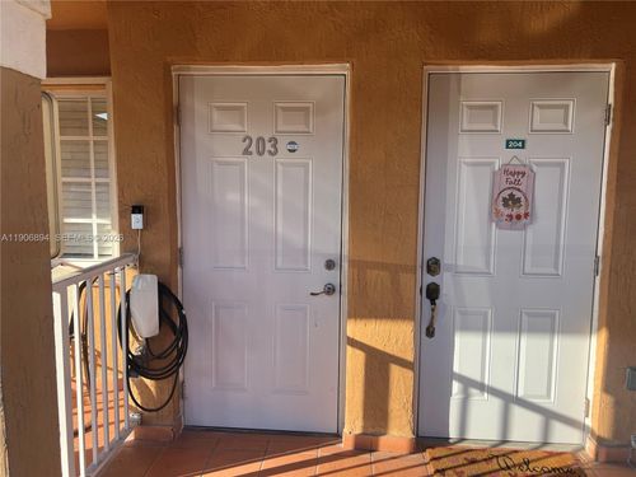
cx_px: 318
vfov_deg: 53.1
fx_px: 478
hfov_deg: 67.3
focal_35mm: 26
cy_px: 238
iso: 50
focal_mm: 5.7
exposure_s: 1/1196
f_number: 1.5
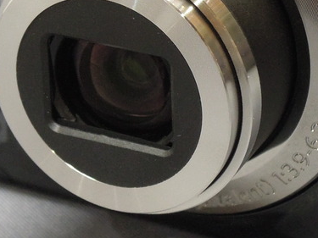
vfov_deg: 8.4
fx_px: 1616
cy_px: 27
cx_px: 106
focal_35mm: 176
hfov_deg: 11.2
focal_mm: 9.9
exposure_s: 1/25
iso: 400
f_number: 4
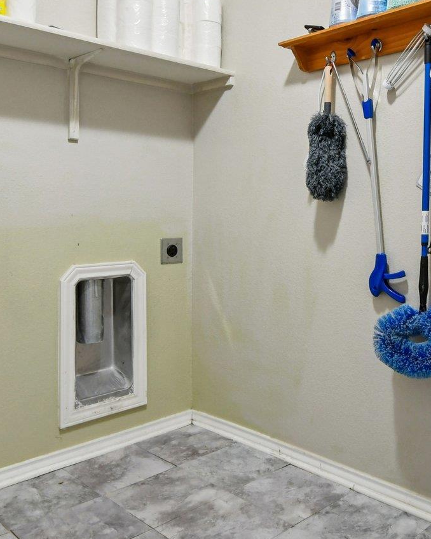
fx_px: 542
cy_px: 204
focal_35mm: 34
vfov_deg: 52.3
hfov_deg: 42.7
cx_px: 293
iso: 400
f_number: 8
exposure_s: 1/4
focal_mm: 10
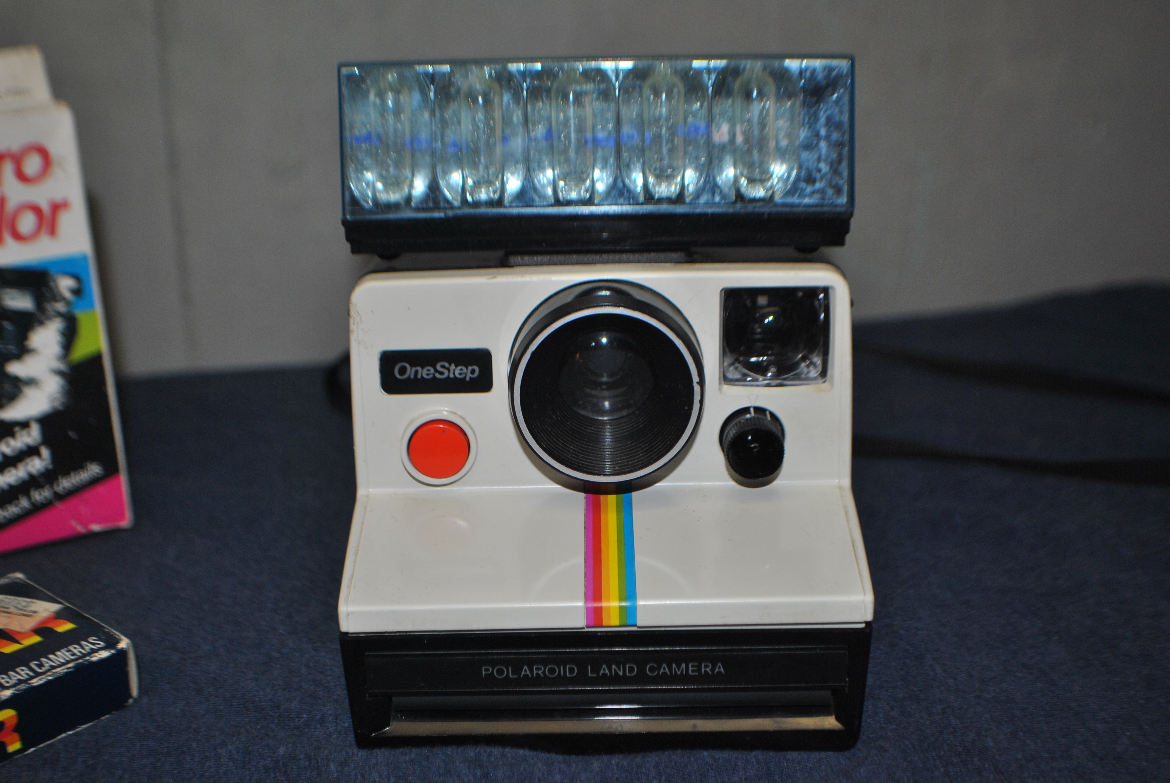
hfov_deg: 31.9
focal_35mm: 63
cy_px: 392
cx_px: 585
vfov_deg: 21.6
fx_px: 2050
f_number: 5.3
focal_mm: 42
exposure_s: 1/60
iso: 200
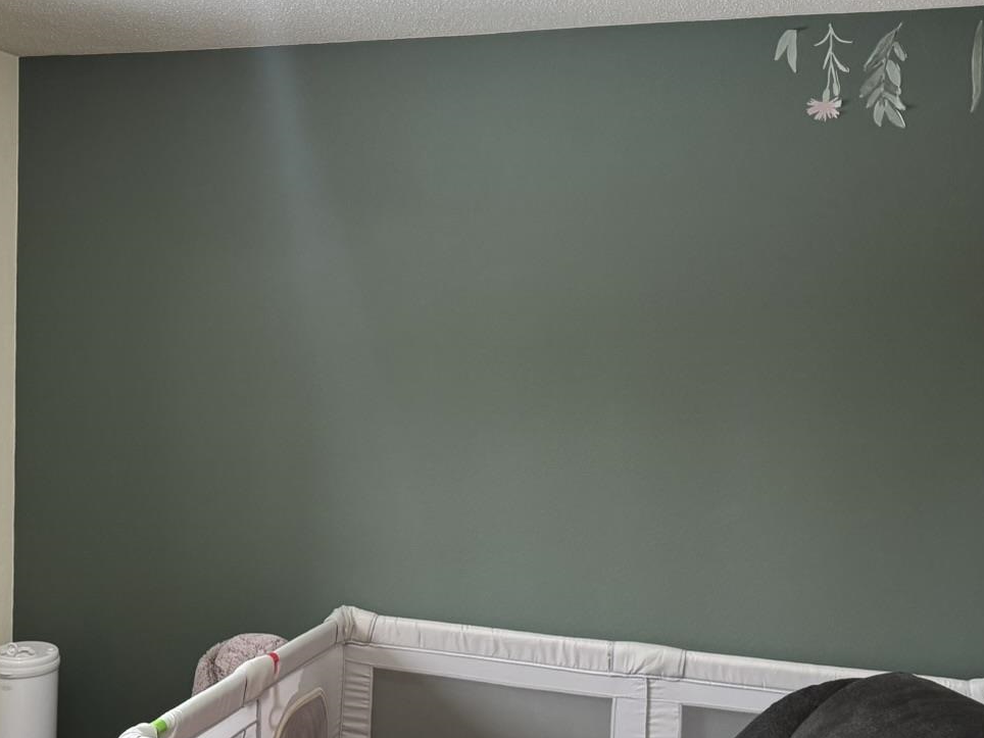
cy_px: 421
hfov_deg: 36.5
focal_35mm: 51
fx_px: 1450
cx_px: 231
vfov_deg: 28.5
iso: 250
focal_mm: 6.76
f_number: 1.78
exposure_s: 1/60
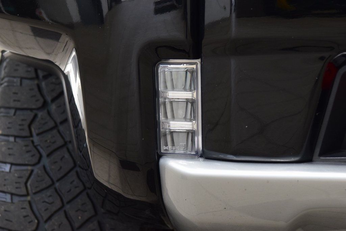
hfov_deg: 19.5
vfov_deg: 13.0
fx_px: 1009
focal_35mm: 105
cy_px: 116
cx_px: 173
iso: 1600
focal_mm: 70
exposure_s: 1/30
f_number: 6.3
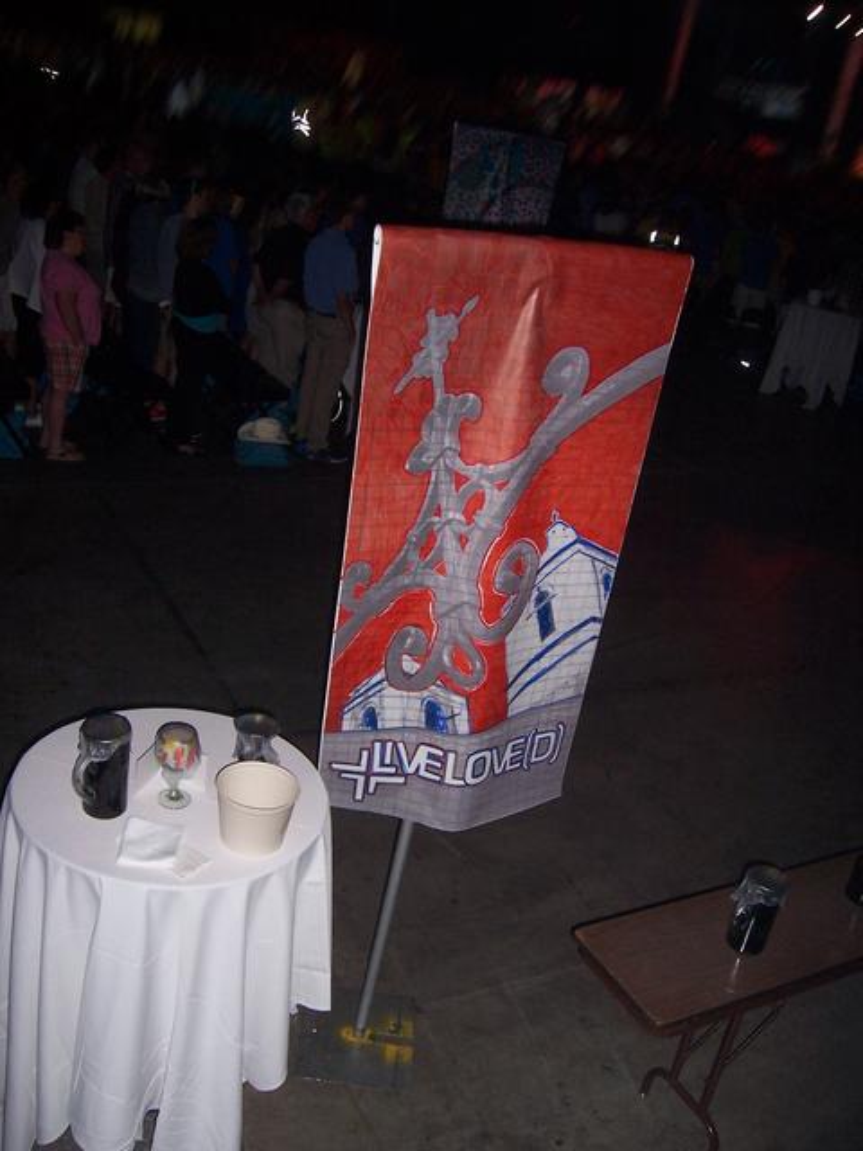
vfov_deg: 51.4
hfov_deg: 39.7
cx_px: 432
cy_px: 576
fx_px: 1197
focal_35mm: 36
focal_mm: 6
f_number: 3
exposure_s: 1/60
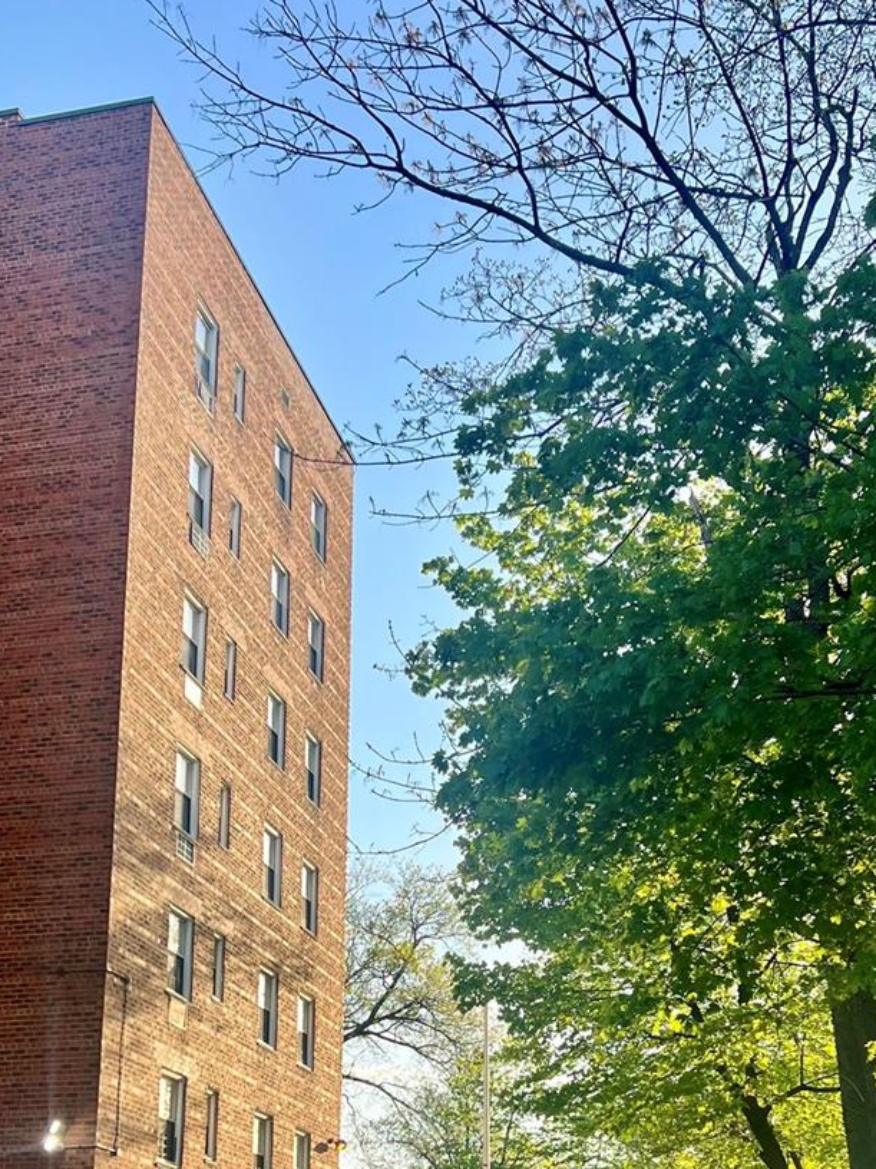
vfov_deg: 37.7
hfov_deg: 29.7
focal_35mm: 49
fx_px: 1654
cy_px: 911
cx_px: 406
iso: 50
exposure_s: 1/924
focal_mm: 5.7
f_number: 1.5
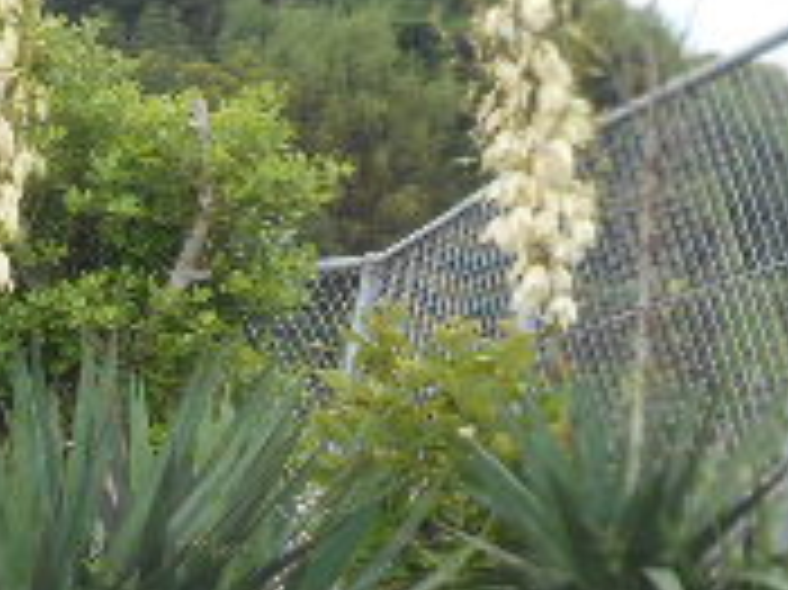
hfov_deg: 13.7
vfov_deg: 10.4
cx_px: 68
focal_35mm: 143
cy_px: 315
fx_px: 3253
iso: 80
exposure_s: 1/200
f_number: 3.9
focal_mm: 6.7
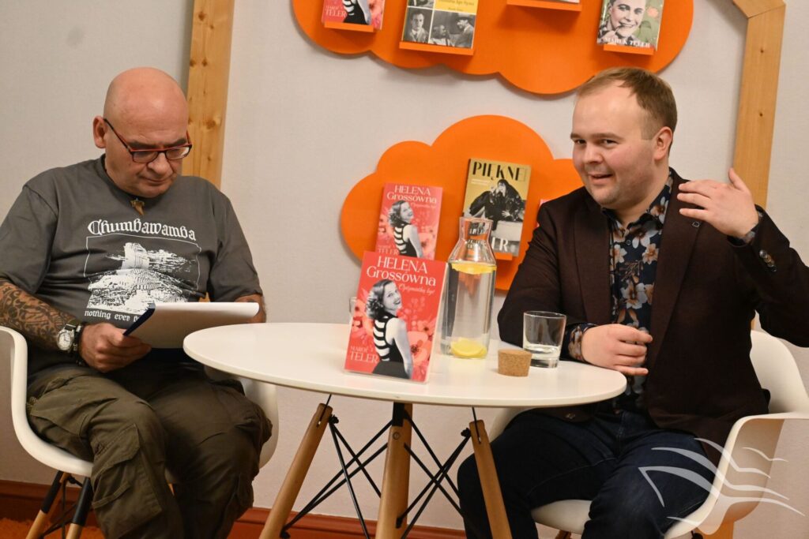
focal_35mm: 92
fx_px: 2056
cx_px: 404
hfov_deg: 22.3
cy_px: 270
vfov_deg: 14.9
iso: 5600
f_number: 4.8
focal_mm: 61
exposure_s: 1/100
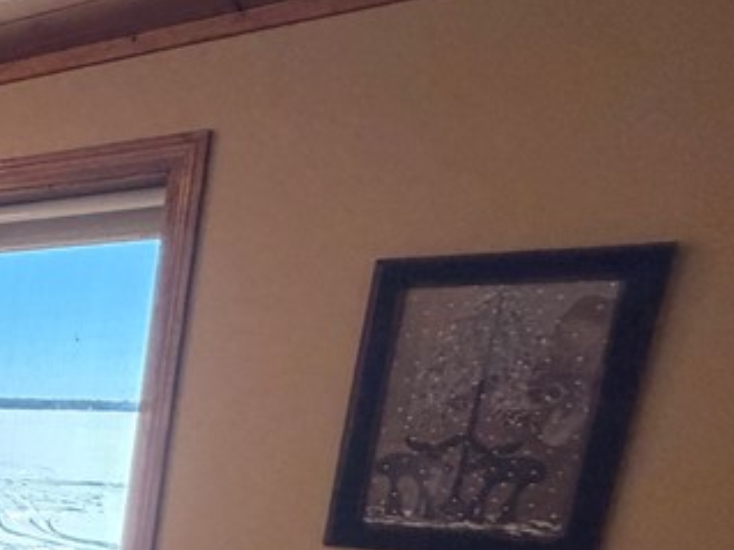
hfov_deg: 28.8
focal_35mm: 45
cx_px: -338
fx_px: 954
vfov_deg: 28.9
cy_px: 614
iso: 320
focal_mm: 2.22
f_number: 2.2
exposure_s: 1/120
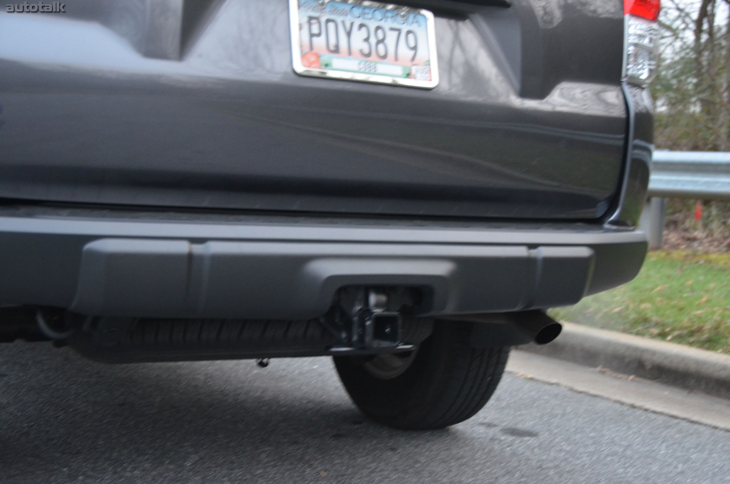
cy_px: 242
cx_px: 365
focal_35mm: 52
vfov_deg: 25.6
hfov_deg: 37.9
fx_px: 1062
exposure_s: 1/40
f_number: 4.2
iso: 1600
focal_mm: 35
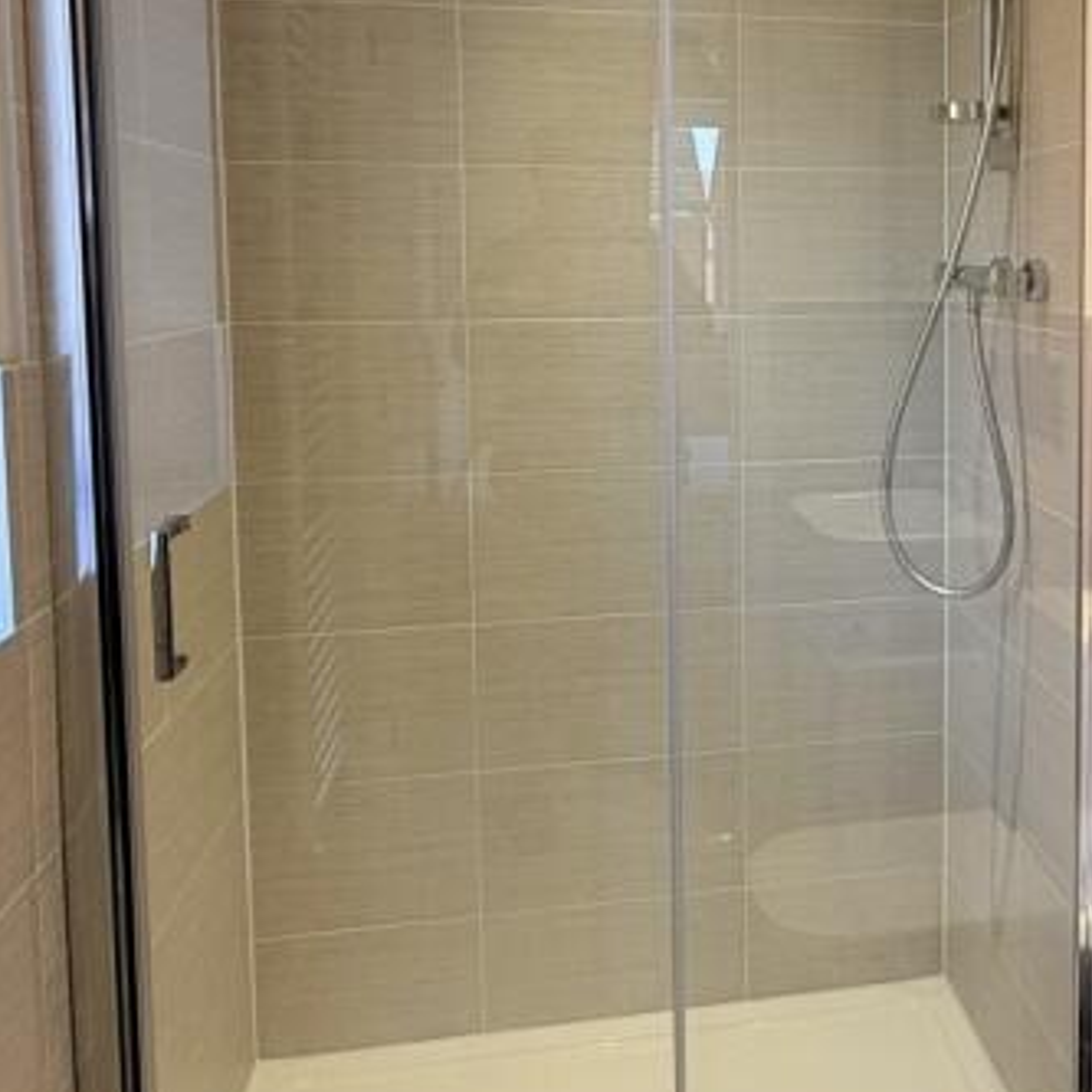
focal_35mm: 38
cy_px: 354
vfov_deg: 43.2
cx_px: 885
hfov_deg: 41.8
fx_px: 1356
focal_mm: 2.22
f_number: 2.2
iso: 64
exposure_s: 1/99
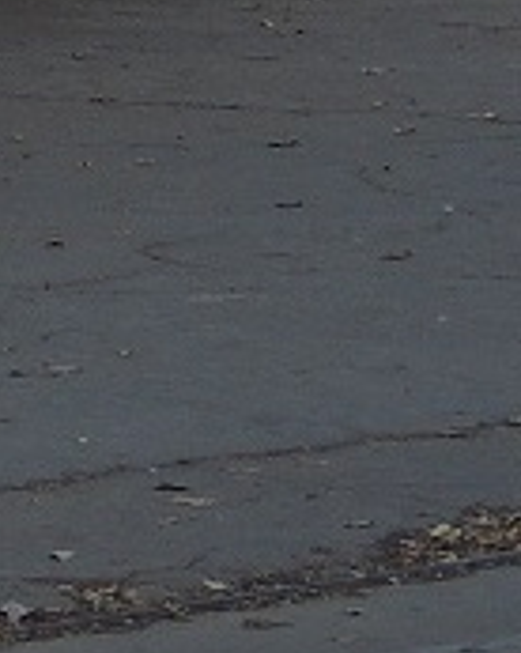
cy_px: -770
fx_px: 8670
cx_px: -1306
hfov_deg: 3.3
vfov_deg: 4.2
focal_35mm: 449
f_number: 3.9
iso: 100
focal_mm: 12.4
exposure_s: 1/250
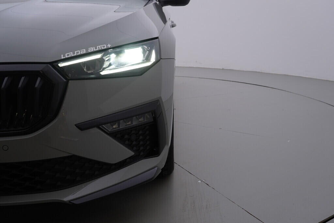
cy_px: 112
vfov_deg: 36.9
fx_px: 334
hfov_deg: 53.1
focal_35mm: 36
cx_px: 167
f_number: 5
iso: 125
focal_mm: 24
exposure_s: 1/125
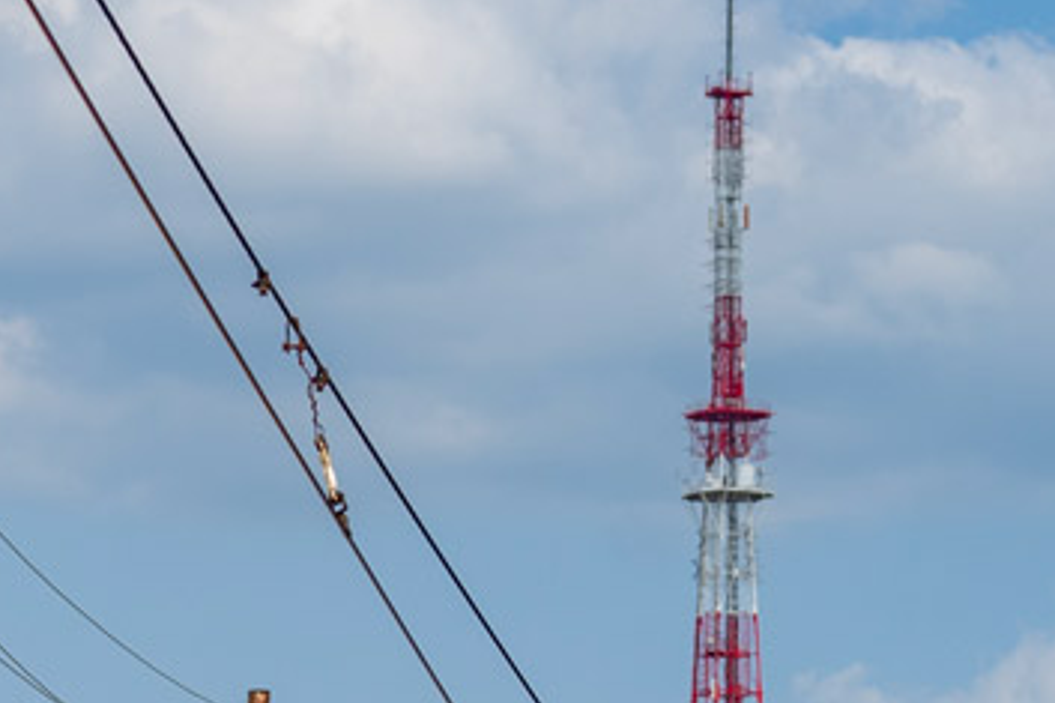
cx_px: -188
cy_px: 1363
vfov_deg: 4.4
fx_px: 9021
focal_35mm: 308
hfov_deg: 6.7
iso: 100
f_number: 5.6
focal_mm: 75
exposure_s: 1/800
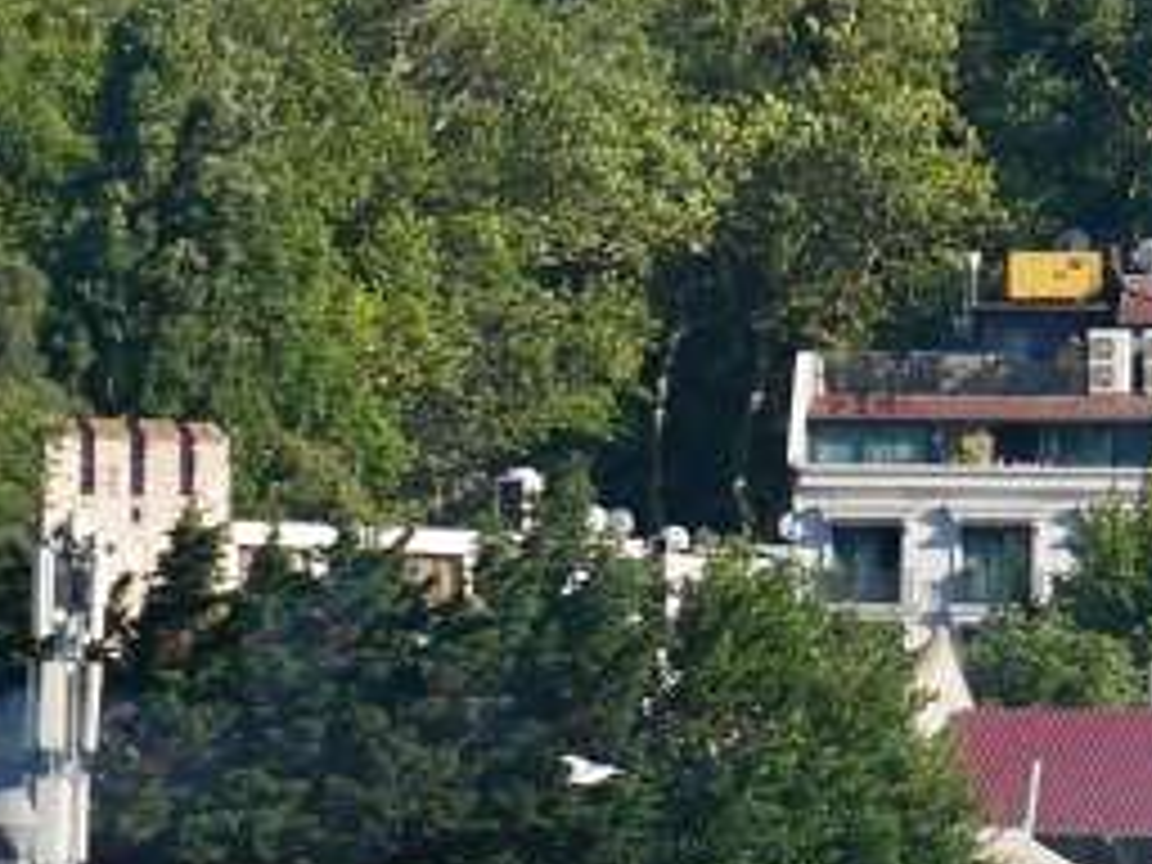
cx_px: 1892
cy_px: 414
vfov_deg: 3.0
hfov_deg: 3.9
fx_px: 16640
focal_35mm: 500
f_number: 7.1
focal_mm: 60
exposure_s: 1/400
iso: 200
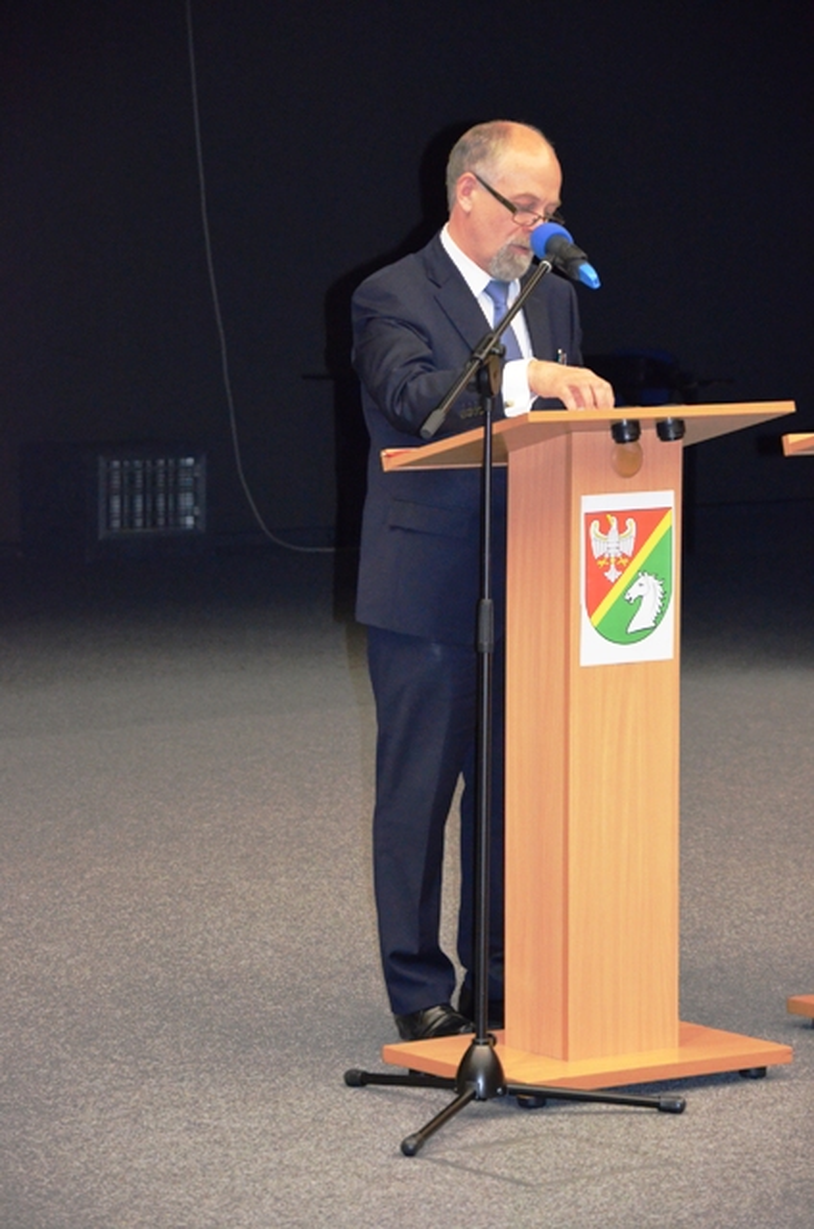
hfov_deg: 9.9
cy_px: 614
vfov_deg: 14.9
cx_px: 407
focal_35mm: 138
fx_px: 4701
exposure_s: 1/60
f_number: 5.6
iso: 3200
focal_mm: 92
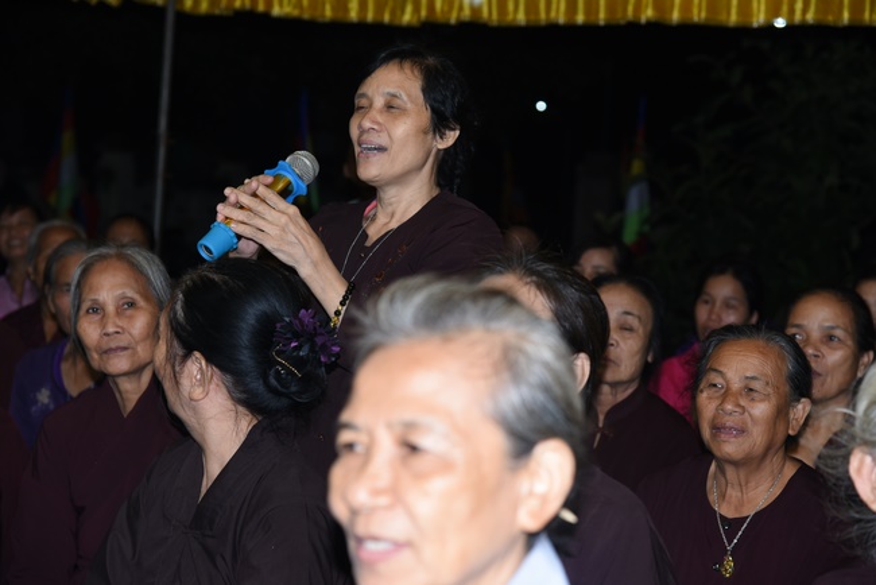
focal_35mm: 82
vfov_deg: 16.7
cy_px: 292
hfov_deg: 24.8
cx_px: 438
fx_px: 1996
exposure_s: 1/80
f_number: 5
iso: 500
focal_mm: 82
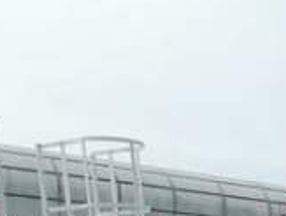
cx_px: 607
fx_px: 985
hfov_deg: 13.6
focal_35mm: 119
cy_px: 450
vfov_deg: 11.2
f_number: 1.8
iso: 50
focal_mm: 3.95
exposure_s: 1/773
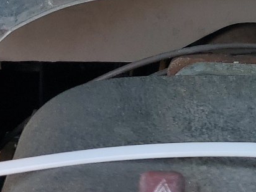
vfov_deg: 13.7
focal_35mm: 101
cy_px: -107
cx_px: 203
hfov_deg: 19.3
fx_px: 747
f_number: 1.5
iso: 50
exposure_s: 1/222
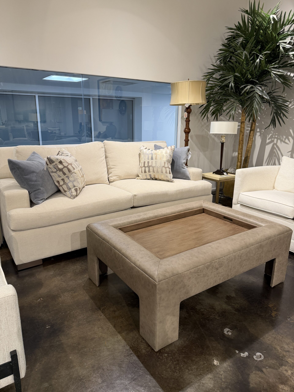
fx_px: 272
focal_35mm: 24
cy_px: 196
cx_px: 147
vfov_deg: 71.6
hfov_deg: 56.8
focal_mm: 6.76
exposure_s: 1/60
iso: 200
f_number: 1.78
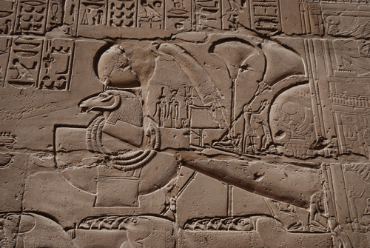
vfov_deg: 25.8
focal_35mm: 52
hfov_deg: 37.8
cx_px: 185
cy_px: 124
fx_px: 540
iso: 110
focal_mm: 35
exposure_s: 1/125
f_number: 5.6
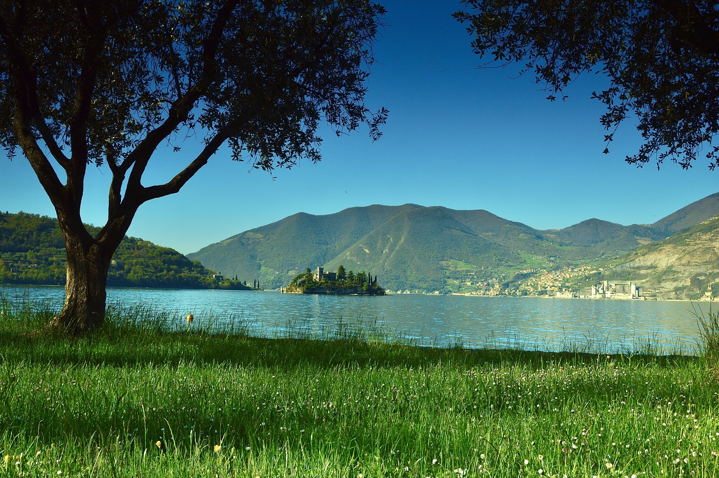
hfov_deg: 53.2
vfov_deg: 36.8
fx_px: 718
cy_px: 239
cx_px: 360
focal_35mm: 36
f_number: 18
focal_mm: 24
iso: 220
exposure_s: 1/40
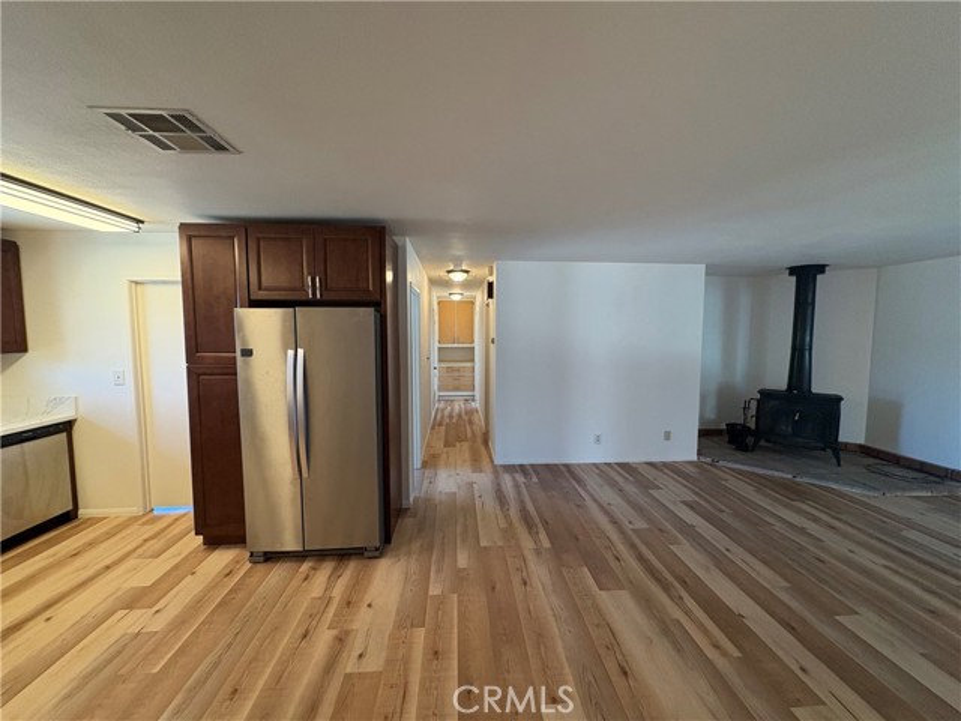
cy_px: 360
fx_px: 389
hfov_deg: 102.1
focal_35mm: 14
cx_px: 480
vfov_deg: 85.7
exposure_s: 1/120
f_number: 2.2
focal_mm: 2.22
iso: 250
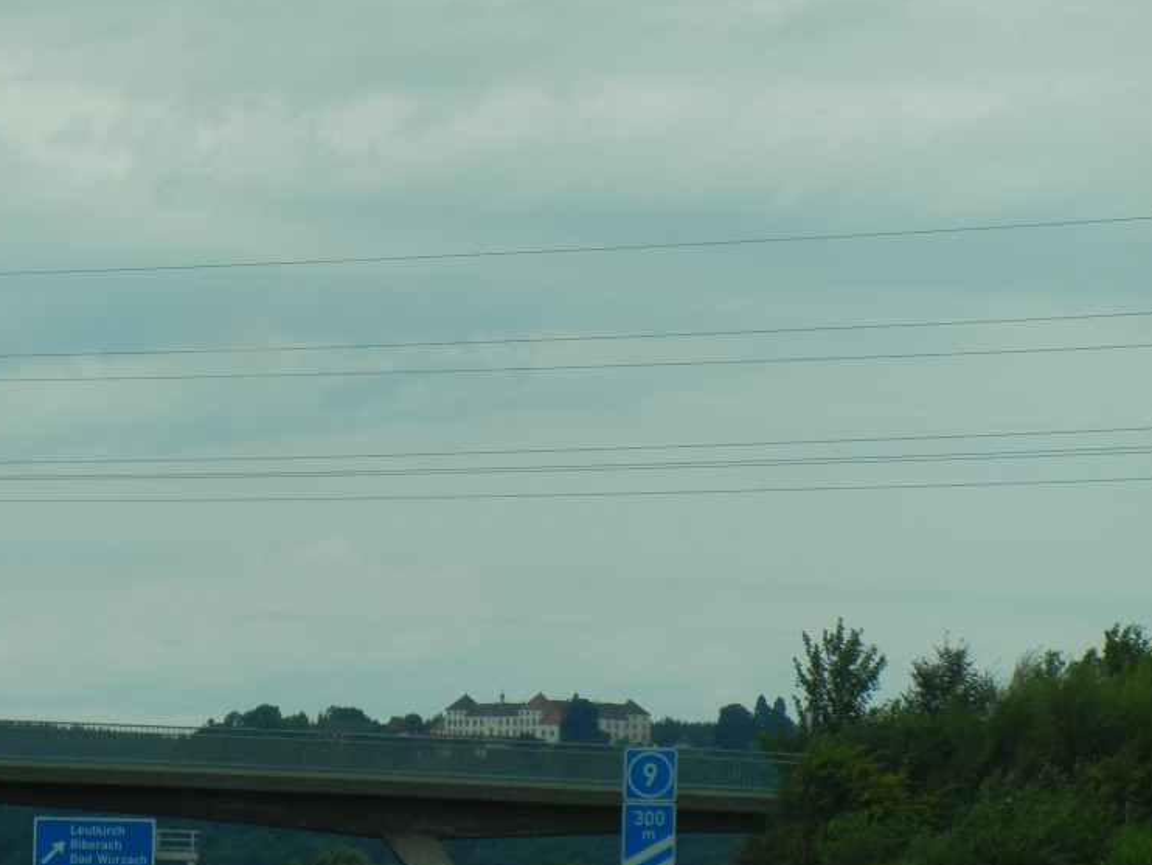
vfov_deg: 5.4
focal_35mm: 276
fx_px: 9188
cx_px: 480
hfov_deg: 7.2
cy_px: 466
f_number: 4.7
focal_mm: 36
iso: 160
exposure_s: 1/870
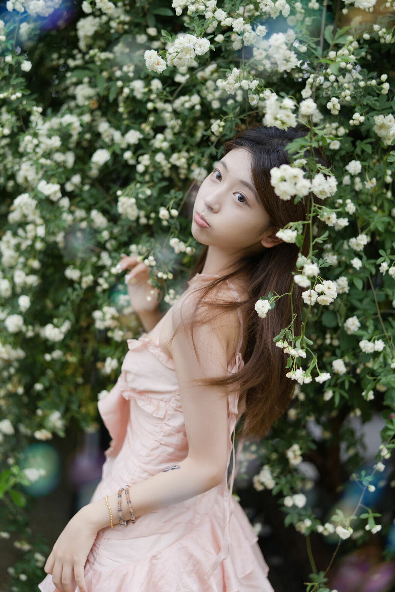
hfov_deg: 27.0
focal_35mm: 50
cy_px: 296
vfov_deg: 39.6
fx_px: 823
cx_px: 198
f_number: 1.4
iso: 100
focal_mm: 50
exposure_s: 1/1000
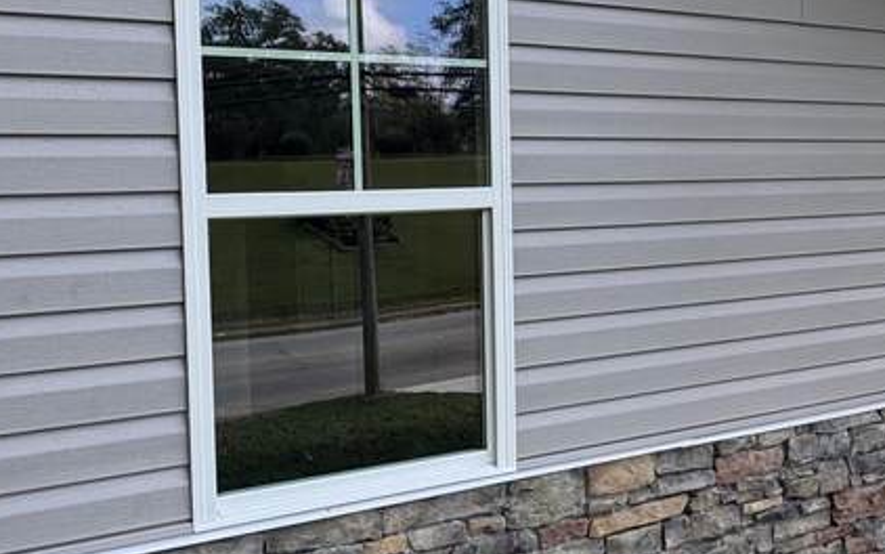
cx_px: 480
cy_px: 252
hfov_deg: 44.3
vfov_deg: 28.6
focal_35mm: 45
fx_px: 1086
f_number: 2.2
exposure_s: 1/394
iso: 40
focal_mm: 2.22
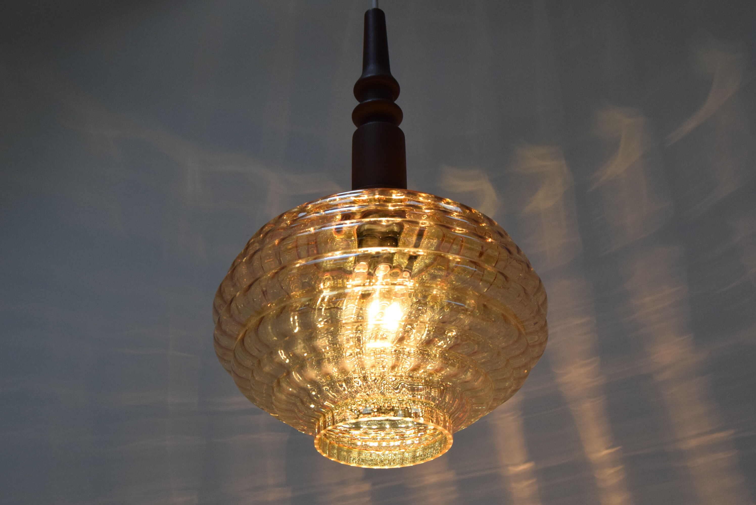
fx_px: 946
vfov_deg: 29.9
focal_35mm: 45
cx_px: 378
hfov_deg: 43.6
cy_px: 252
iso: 1600
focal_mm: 30
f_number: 8
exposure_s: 1/250
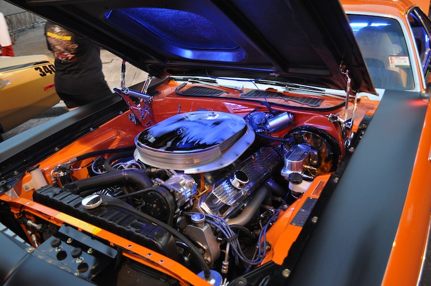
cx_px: 216
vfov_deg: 43.5
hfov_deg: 62.0
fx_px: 359
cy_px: 143
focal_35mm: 30
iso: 1600
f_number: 3.8
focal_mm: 20
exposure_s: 1/15
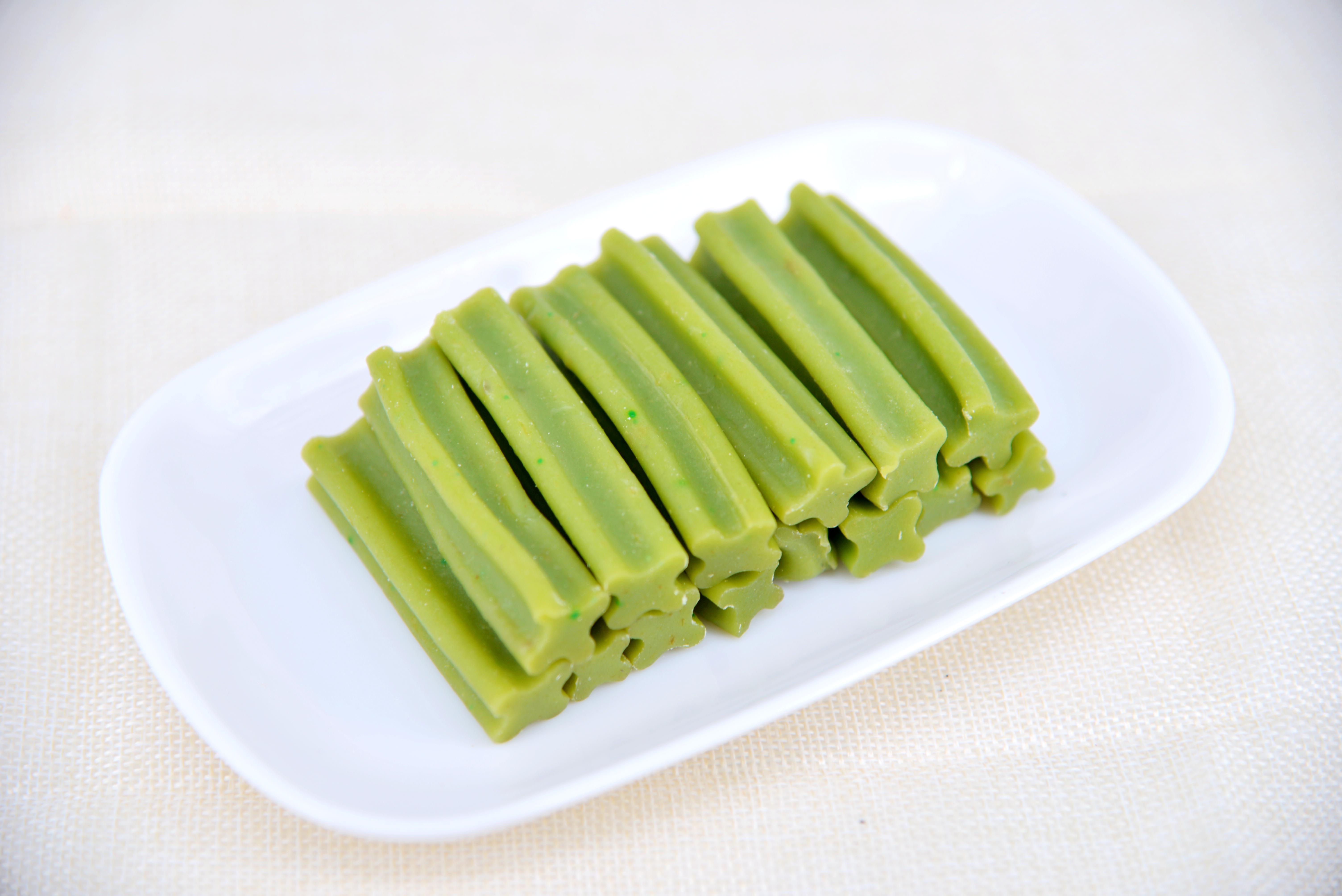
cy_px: 448
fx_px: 2909
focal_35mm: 78
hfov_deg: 26.0
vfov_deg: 17.5
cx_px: 671
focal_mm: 78
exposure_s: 1/80
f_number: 4
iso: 100
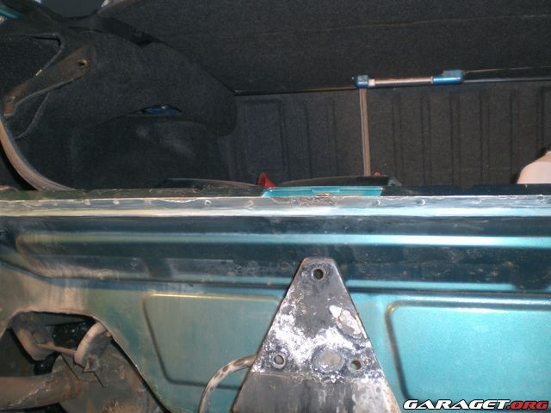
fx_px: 605
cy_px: 206
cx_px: 276
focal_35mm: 38
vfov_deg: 37.7
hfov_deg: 49.0
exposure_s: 1/60
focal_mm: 6.3
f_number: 3.1
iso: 100
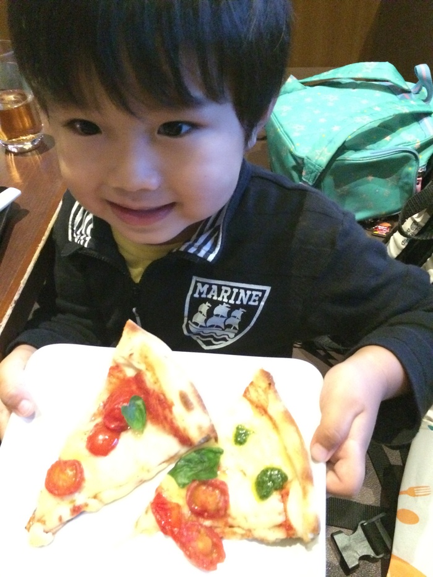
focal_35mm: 30
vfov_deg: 60.0
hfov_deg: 46.8
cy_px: 288
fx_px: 500
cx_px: 216
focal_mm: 4.12
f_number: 2.2
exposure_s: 1/15
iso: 1250
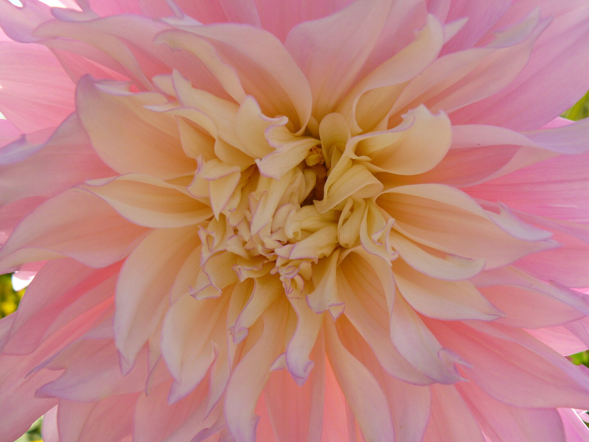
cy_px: 221
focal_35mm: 40
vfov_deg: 36.0
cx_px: 294
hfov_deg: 46.8
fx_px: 681
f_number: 4.5
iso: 100
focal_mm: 6.6
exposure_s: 1/200
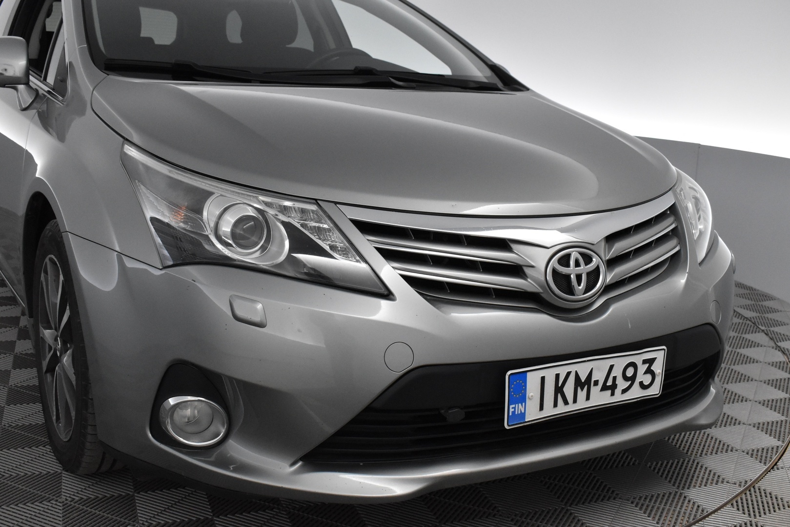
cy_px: 264
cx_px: 395
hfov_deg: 47.9
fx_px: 889
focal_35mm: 40
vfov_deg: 33.0
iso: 3200
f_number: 6.3
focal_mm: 27
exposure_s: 1/160
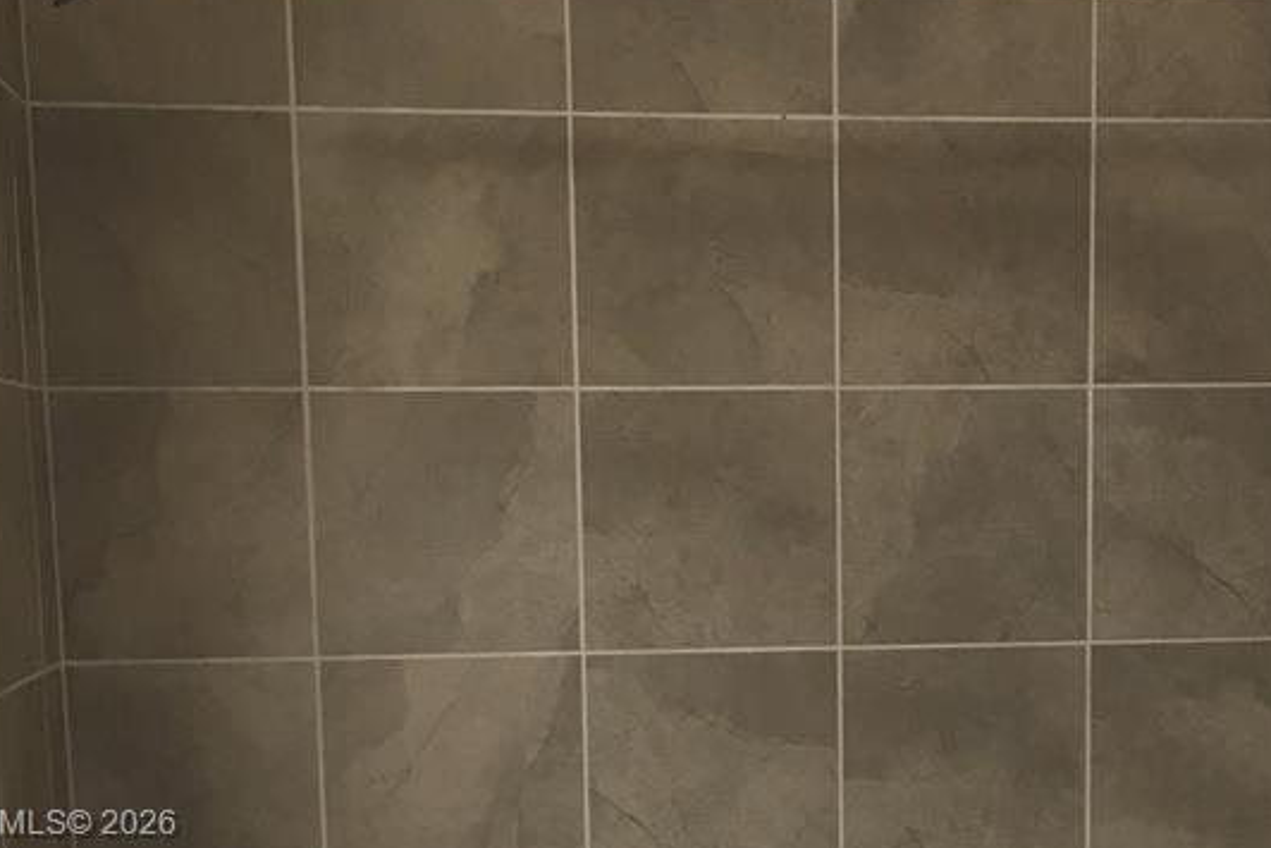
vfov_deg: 19.5
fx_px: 2401
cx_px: 810
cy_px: 827
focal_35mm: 68
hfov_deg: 29.5
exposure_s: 1/30
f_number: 2.2
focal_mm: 4.15
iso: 64
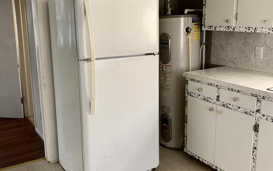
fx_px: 275
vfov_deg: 34.4
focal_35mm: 37
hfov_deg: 52.8
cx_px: 136
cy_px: 77
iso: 125
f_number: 1.8
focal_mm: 4.25
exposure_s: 1/60
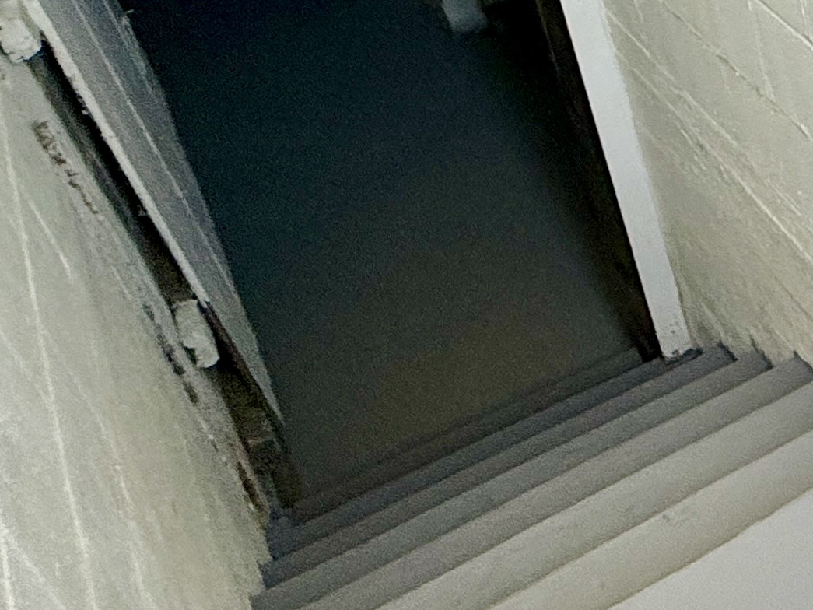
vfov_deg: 26.1
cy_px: 58
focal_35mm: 54
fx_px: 1268
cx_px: 1263
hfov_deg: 25.3
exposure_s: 1/120
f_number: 2.2
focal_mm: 2.22
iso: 200
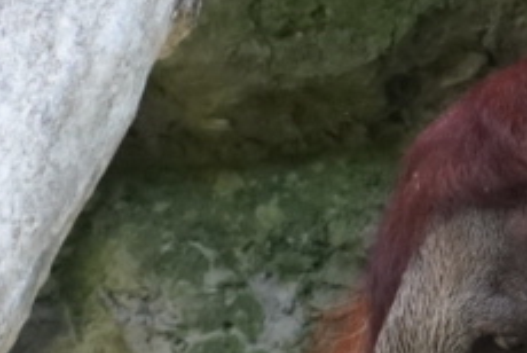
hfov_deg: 1.4
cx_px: 788
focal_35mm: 1421
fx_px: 20821
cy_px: 55
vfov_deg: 1.0
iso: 2000
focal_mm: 135
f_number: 5.6
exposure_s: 1/250
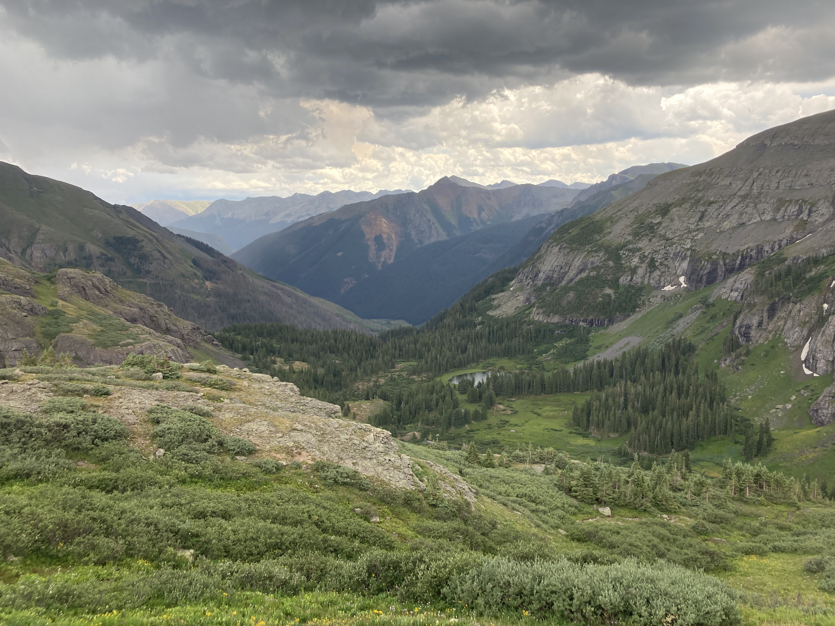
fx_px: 675
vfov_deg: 49.7
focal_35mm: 28
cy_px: 313
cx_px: 418
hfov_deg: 63.4
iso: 20
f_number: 1.8
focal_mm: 3.99
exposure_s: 1/398
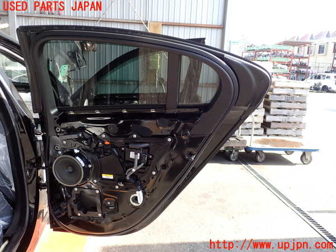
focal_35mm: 30
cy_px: 126
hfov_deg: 60.0
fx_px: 291
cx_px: 168
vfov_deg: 46.8
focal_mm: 5.4
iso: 100
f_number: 3.2
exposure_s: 1/100
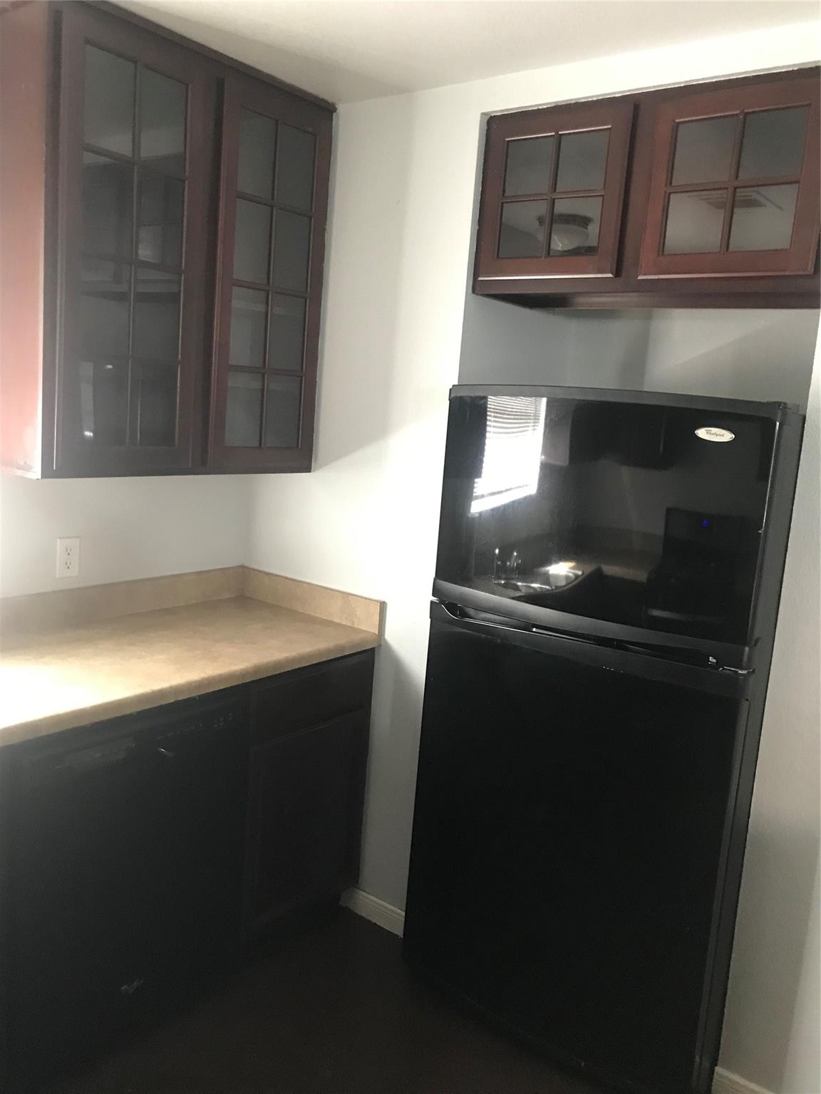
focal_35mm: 28
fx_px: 885
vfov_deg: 63.4
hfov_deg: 49.7
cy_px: 547
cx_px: 410
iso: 100
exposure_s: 1/12
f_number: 1.8
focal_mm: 3.99
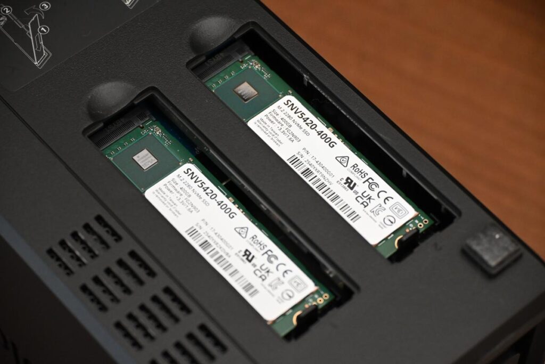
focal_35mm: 111
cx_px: 272
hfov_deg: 18.4
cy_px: 182
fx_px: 1681
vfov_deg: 12.3
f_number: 5.3
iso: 3200
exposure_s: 1/125
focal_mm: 74
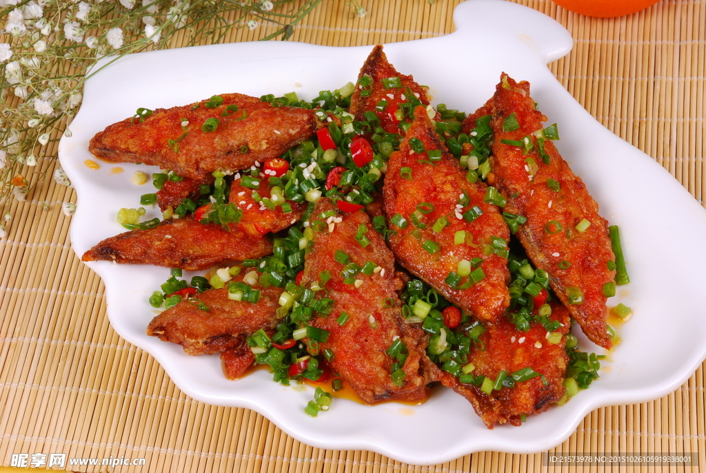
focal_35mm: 120
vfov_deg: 11.5
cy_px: 236
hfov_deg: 17.0
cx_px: 353
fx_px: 2358
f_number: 16
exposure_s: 1/125
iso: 100
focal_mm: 80
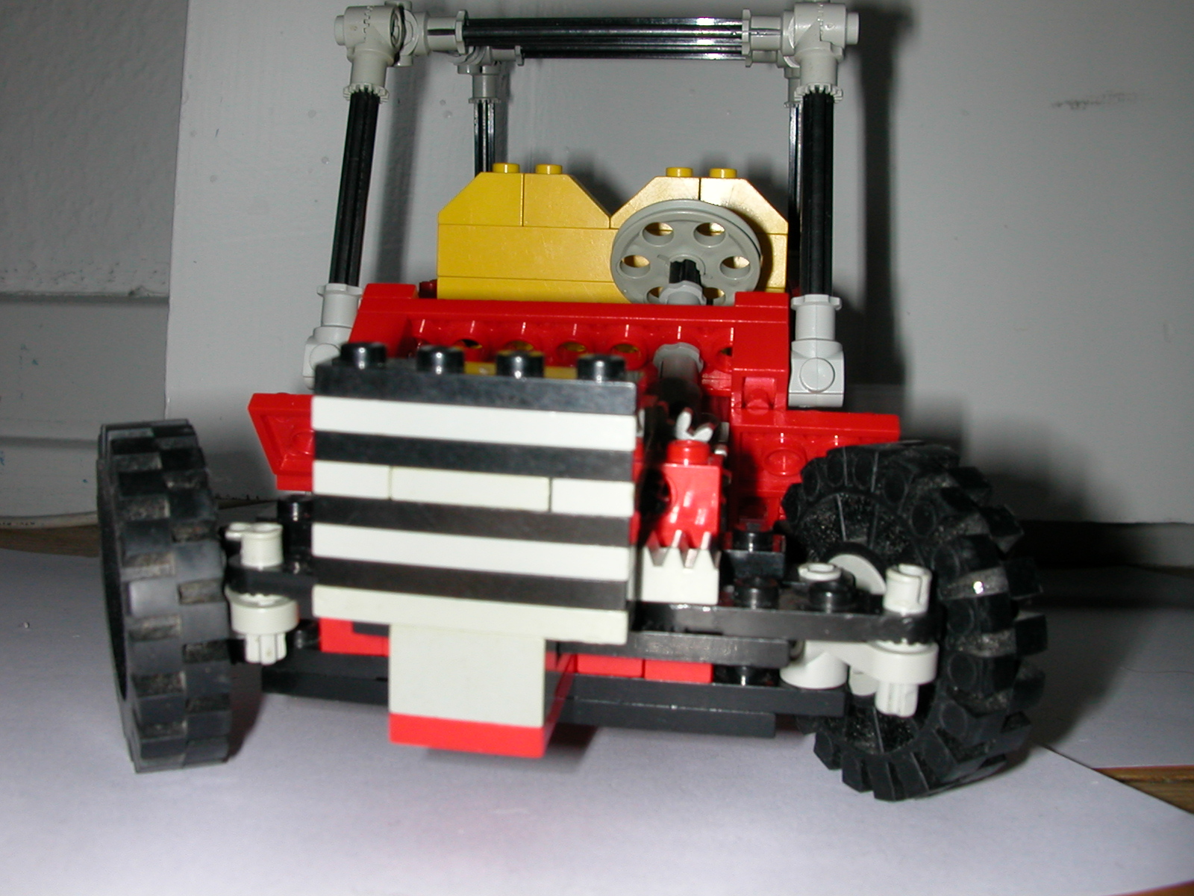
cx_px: 597
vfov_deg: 38.7
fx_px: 1276
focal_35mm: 37
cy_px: 448
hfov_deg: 50.1
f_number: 4.5
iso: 100
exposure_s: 1/59.9
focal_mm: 5.6
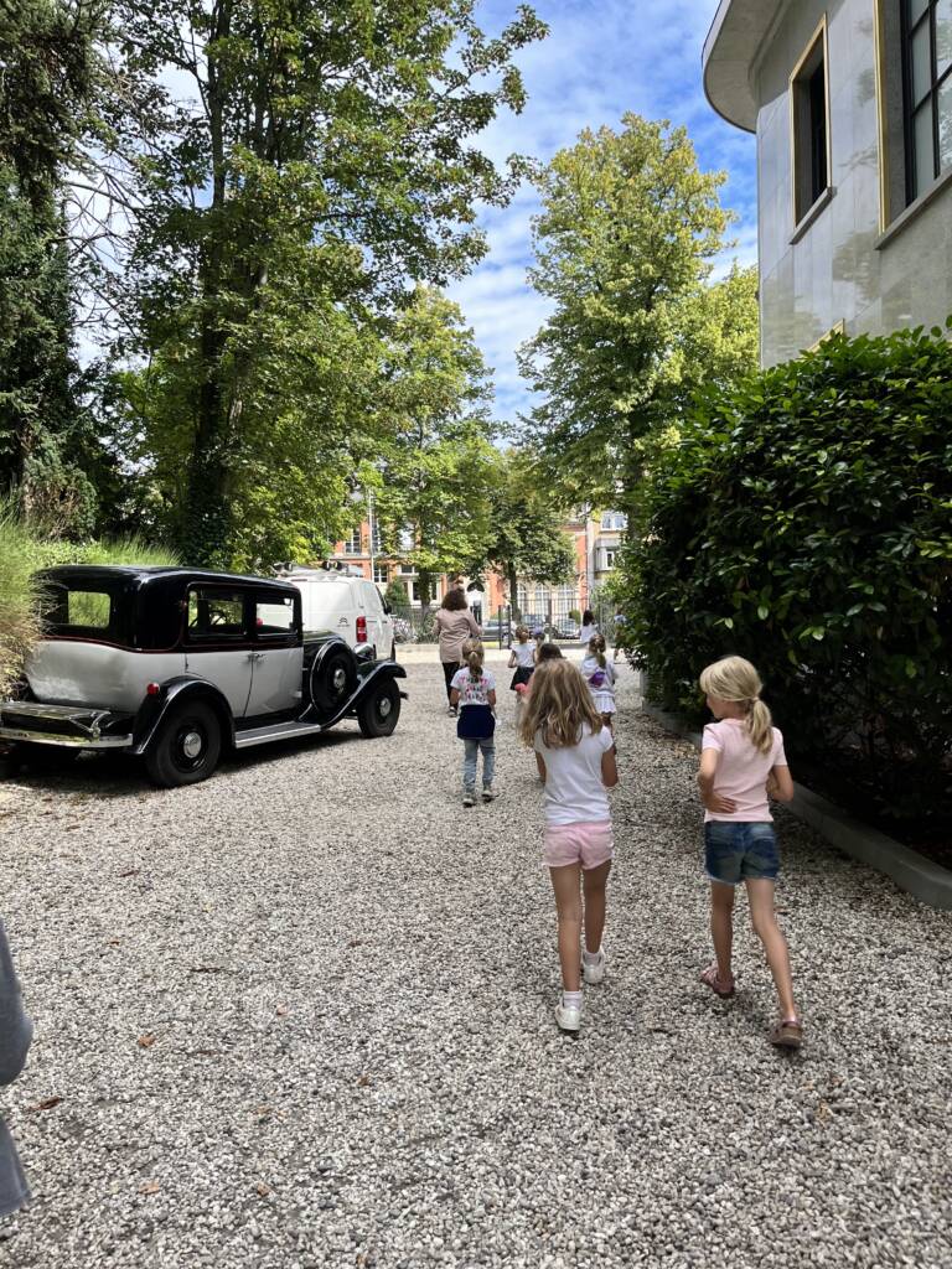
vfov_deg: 67.3
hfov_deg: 53.1
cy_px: 634
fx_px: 953
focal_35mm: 26
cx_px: 476
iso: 50
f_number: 1.6
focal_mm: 5.1
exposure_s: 1/1163
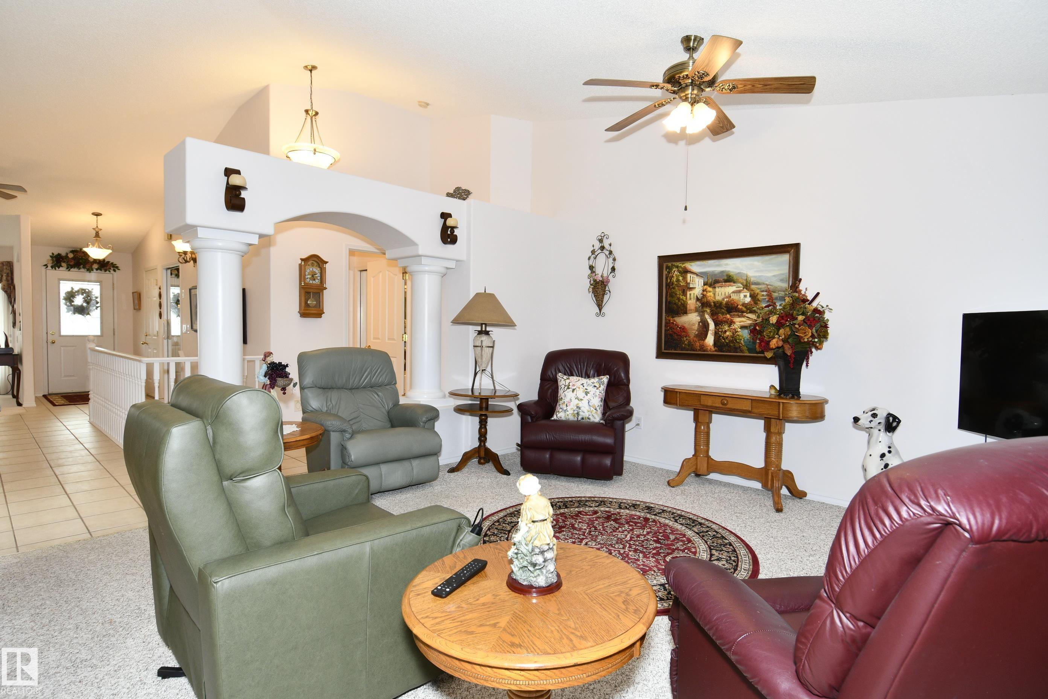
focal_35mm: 18
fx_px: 524
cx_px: 524
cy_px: 350
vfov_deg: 67.4
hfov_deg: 90.0
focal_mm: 12
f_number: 5.6
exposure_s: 1/60
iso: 400
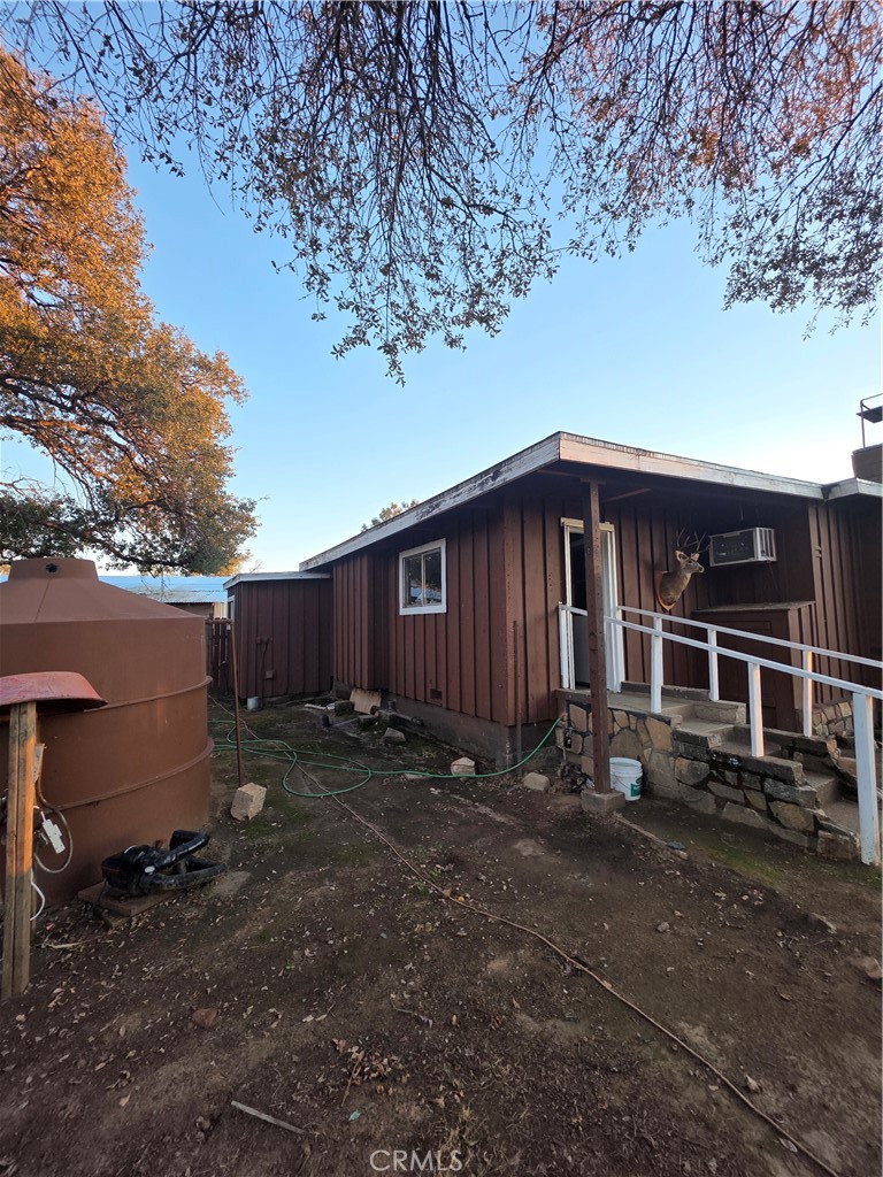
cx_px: 442
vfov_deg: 106.2
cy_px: 588
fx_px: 442
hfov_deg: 89.9
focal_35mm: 13
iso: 50
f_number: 1.9
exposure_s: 1/120
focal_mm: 2.2
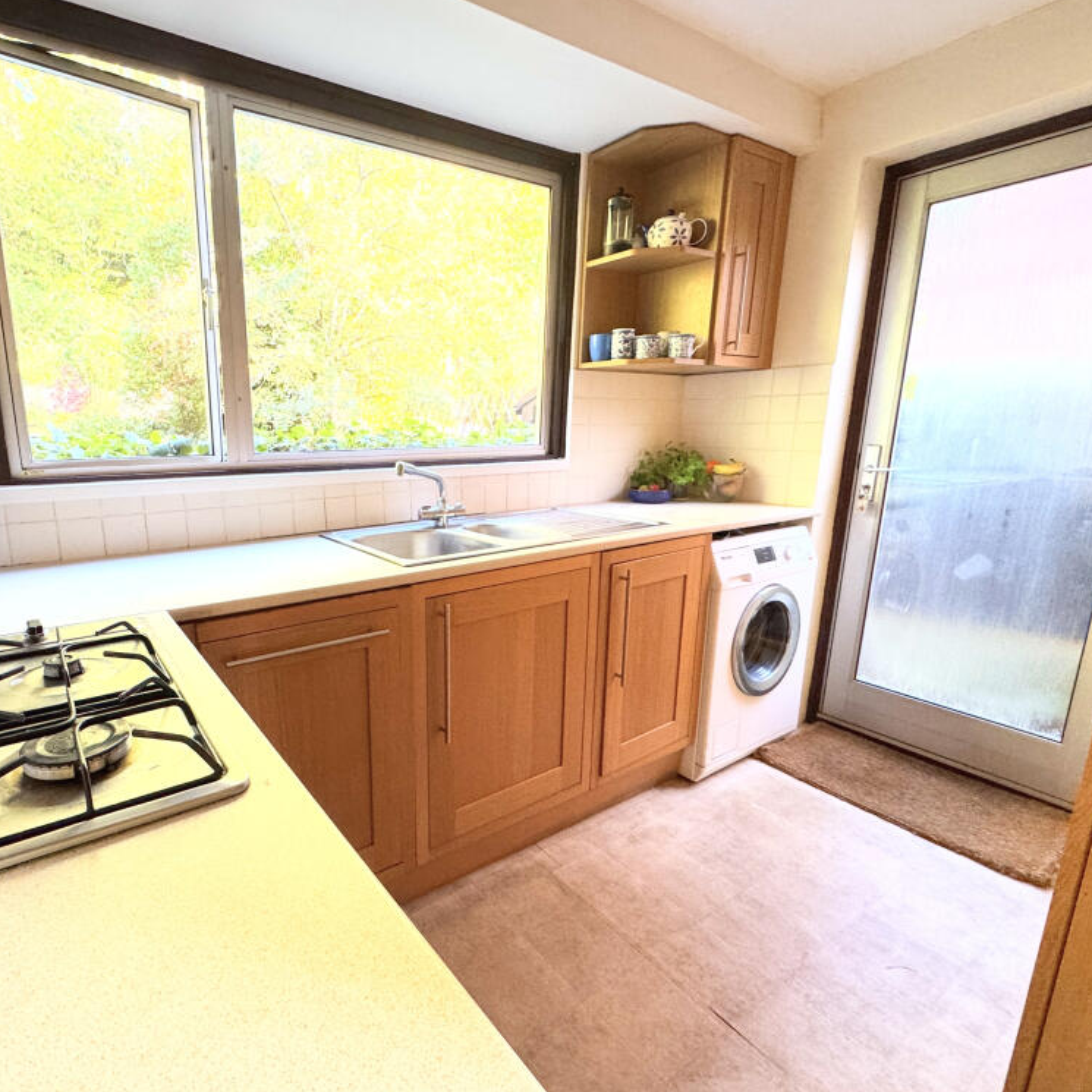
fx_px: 607
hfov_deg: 82.3
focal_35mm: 17
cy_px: 556
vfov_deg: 84.0
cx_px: 407
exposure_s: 1/99
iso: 200
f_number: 2.2
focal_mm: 2.22
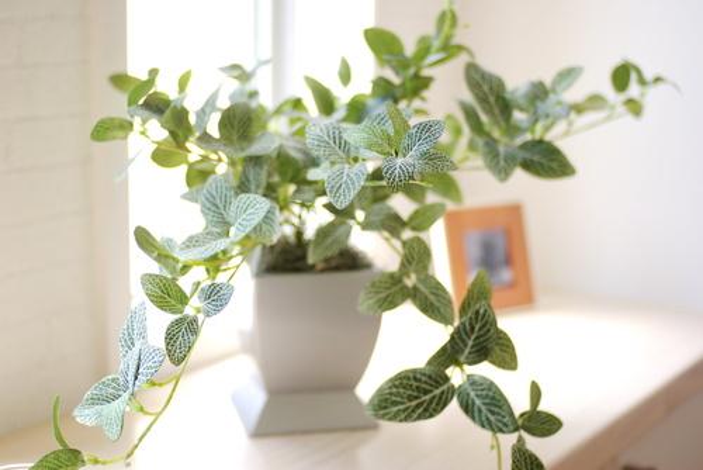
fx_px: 1172
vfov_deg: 22.7
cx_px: 352
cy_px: 235
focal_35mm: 60
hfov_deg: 33.4
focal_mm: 40
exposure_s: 1/350
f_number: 2.8
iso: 400
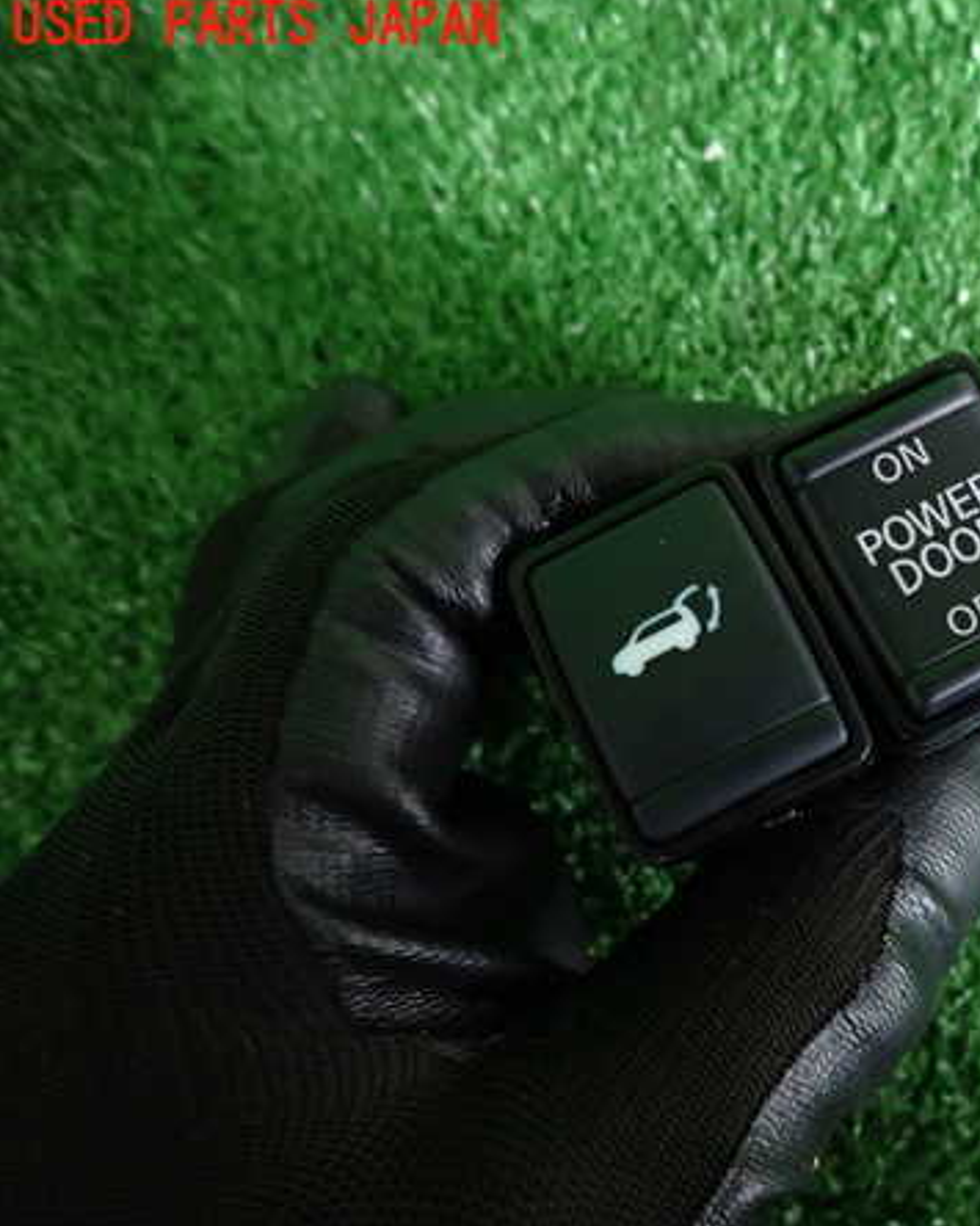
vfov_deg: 54.2
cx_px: 825
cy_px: 613
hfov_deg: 42.0
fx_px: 1197
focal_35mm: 33
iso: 320
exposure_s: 1/30
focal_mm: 4.5
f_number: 2
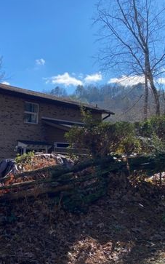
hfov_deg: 31.5
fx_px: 273
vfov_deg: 51.5
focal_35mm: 38
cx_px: 7
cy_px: 132
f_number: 1.8
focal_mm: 4.25
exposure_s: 1/1701
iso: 32
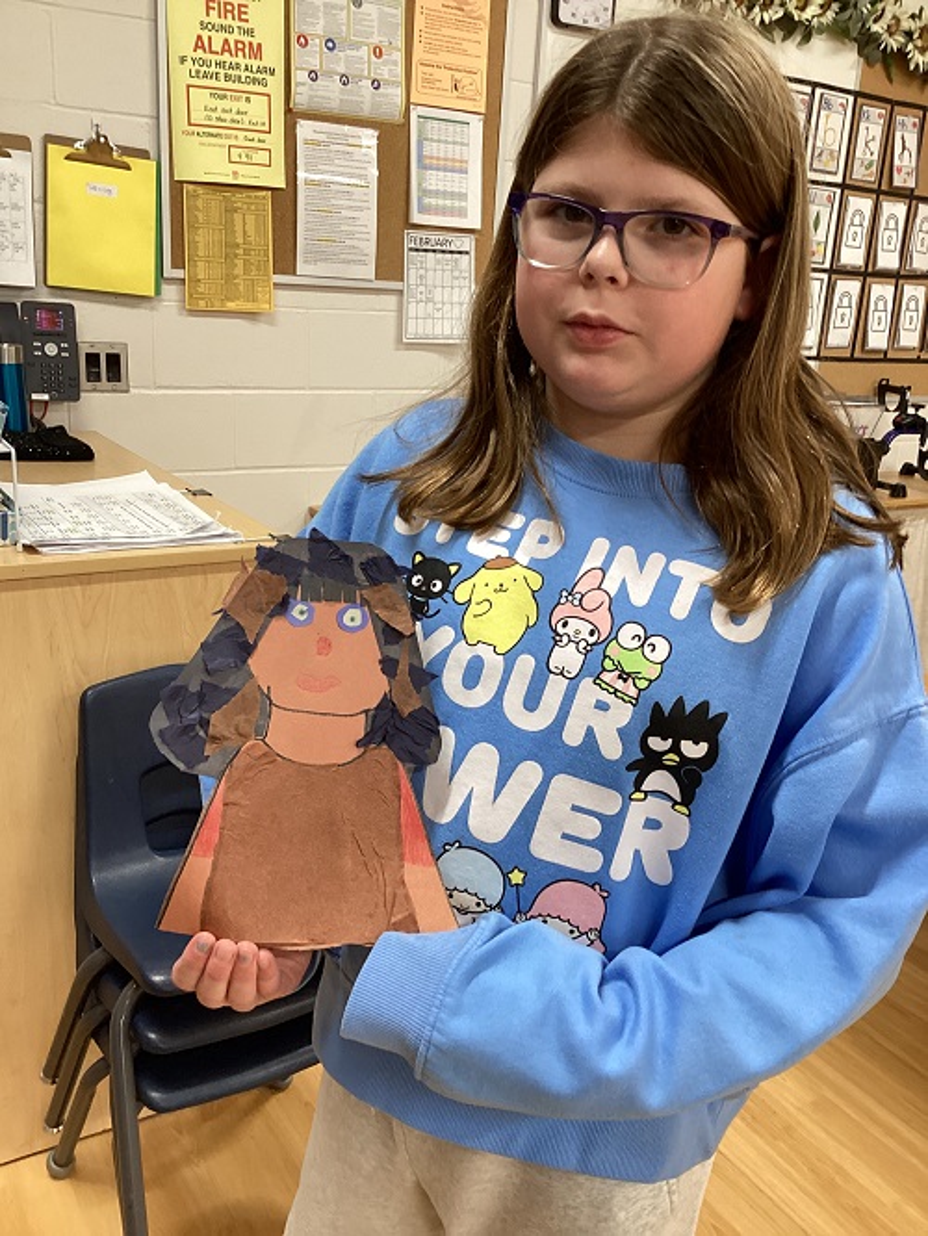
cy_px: 618
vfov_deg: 58.3
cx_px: 464
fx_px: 1107
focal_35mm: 31
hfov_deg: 45.5
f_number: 2.4
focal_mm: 3.3
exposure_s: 1/50
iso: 125
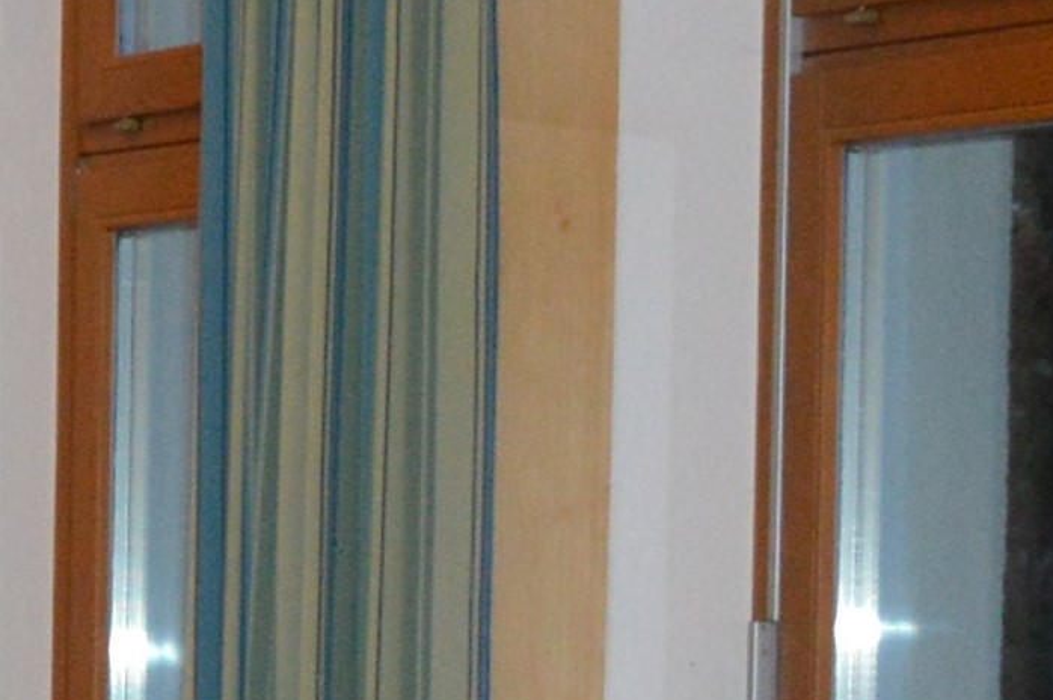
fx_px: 4763
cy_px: 1819
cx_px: -1773
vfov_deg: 7.7
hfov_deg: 10.3
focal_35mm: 163
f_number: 3.5
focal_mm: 18
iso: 800
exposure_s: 1/60
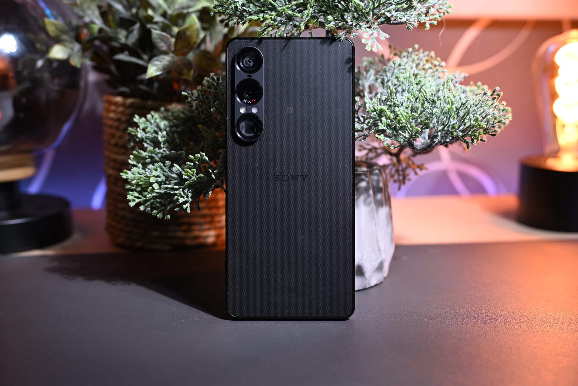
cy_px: 193
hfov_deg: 39.6
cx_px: 289
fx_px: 803
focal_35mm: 50
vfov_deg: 27.0
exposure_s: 1/50
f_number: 4
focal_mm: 50
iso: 220
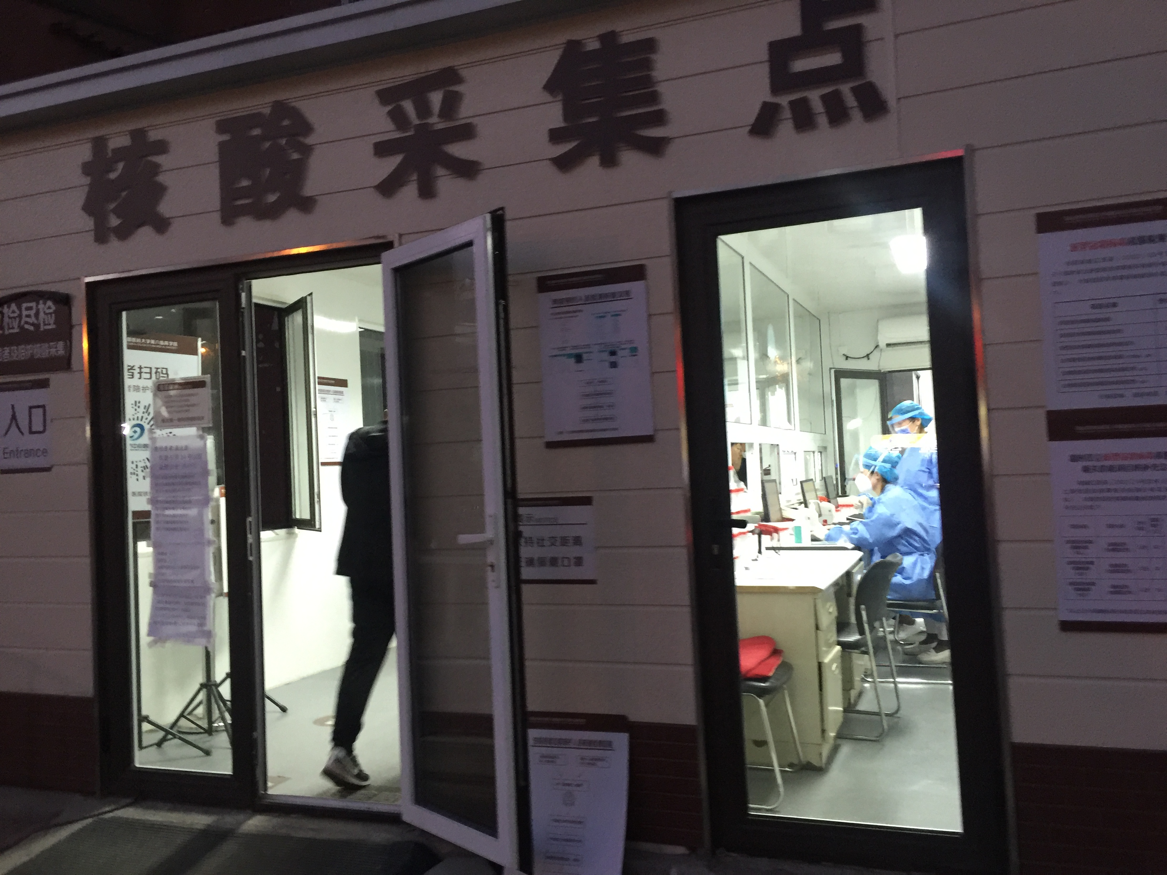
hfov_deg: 61.7
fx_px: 978
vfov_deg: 48.2
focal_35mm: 29
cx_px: 584
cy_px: 438
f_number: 2.2
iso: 125
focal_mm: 4.15
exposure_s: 1/10
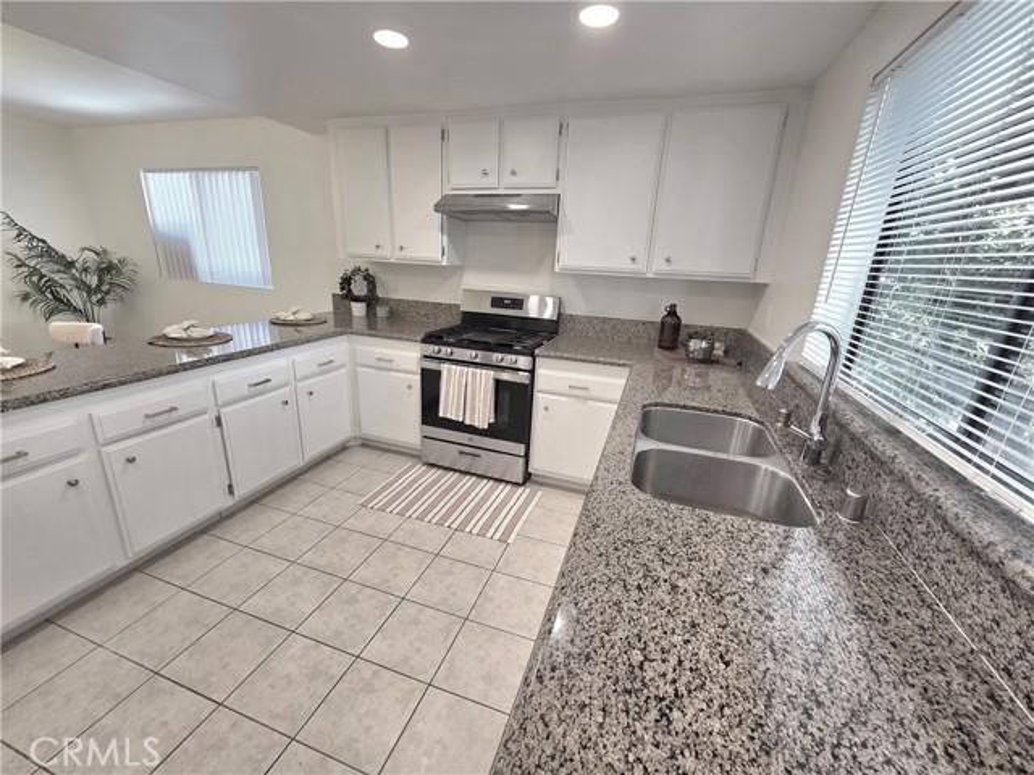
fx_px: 388
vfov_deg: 89.9
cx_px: 517
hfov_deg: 106.2
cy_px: 388
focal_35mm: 13
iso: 160
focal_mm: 2.2
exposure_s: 1/120
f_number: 2.2
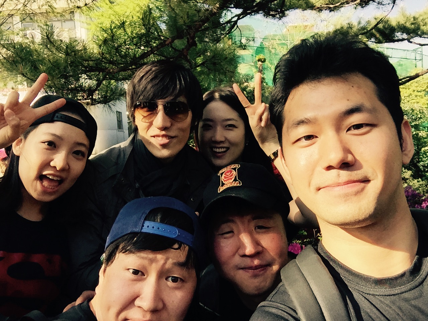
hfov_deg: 58.4
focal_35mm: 31
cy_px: 160
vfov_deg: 45.4
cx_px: 214
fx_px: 383
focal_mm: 2.65
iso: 32
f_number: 2.2
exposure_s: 1/474
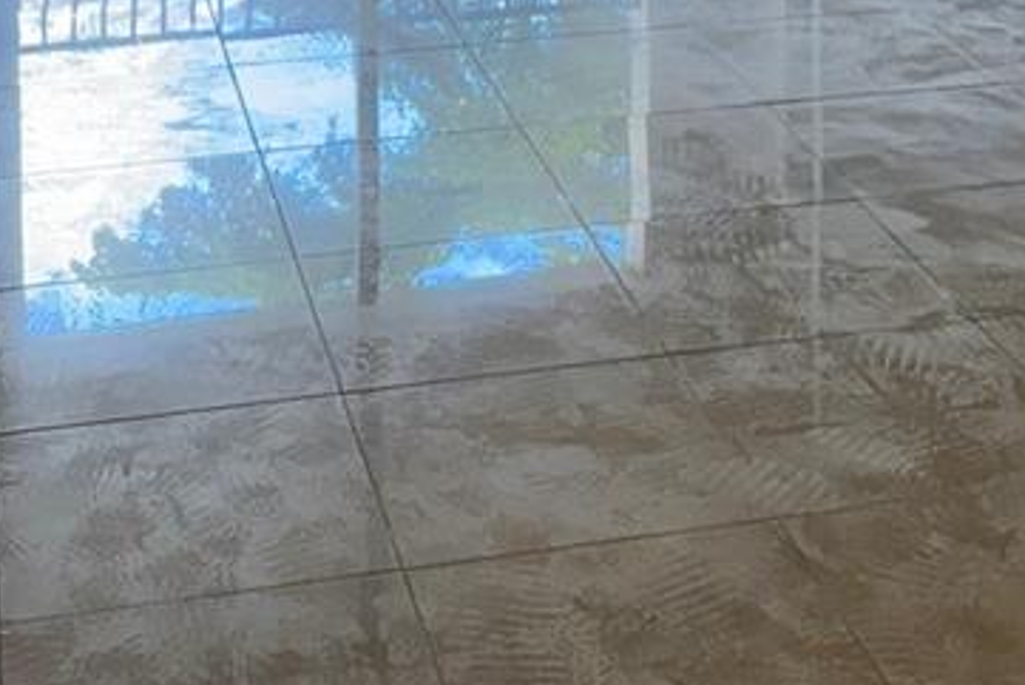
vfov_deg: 14.1
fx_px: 2364
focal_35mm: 83
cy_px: -642
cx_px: 579
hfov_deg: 24.4
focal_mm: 6.76
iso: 100
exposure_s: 1/120
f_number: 1.78
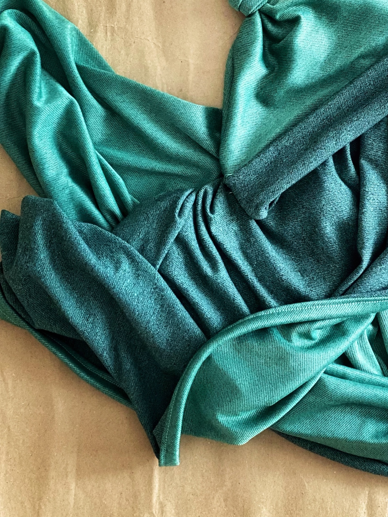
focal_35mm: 92
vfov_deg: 21.2
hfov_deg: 15.9
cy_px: 141
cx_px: 343
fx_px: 1376
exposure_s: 1/40
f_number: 2
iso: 400
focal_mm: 6
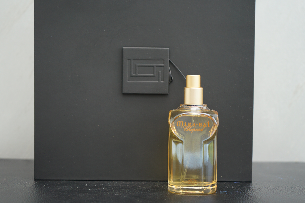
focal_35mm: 53
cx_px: 152
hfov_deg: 37.5
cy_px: 102
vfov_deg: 25.5
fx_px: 449
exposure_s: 1/60
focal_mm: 53
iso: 160
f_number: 5
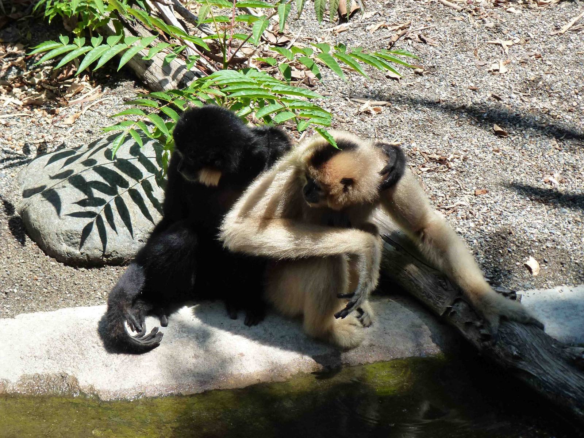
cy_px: 219
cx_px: 292
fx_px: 2834
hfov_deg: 11.8
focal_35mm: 168
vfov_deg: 8.8
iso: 160
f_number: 5.4
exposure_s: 1/200
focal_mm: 30.1
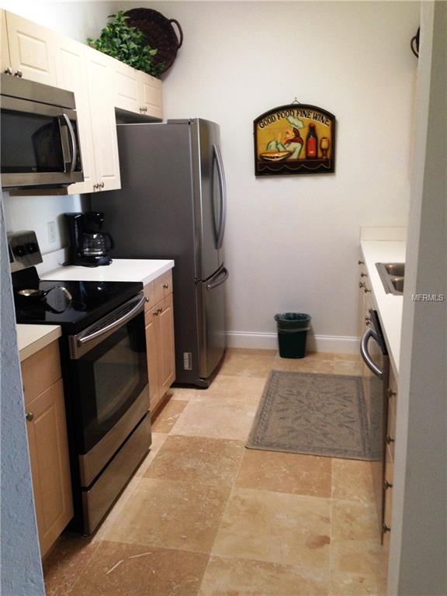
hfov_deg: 42.9
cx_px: 224
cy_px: 298
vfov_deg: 55.4
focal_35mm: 33
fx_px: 568
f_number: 2.4
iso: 160
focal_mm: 4.13
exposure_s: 1/20
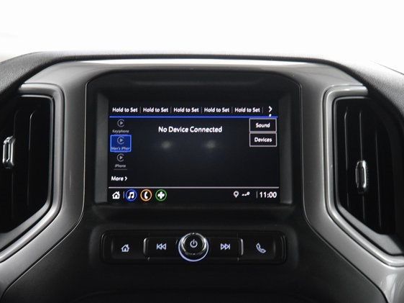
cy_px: 150
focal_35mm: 115
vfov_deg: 12.9
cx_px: 190
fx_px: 1342
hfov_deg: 17.1
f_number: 4.5
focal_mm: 70
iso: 3200
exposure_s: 1/25
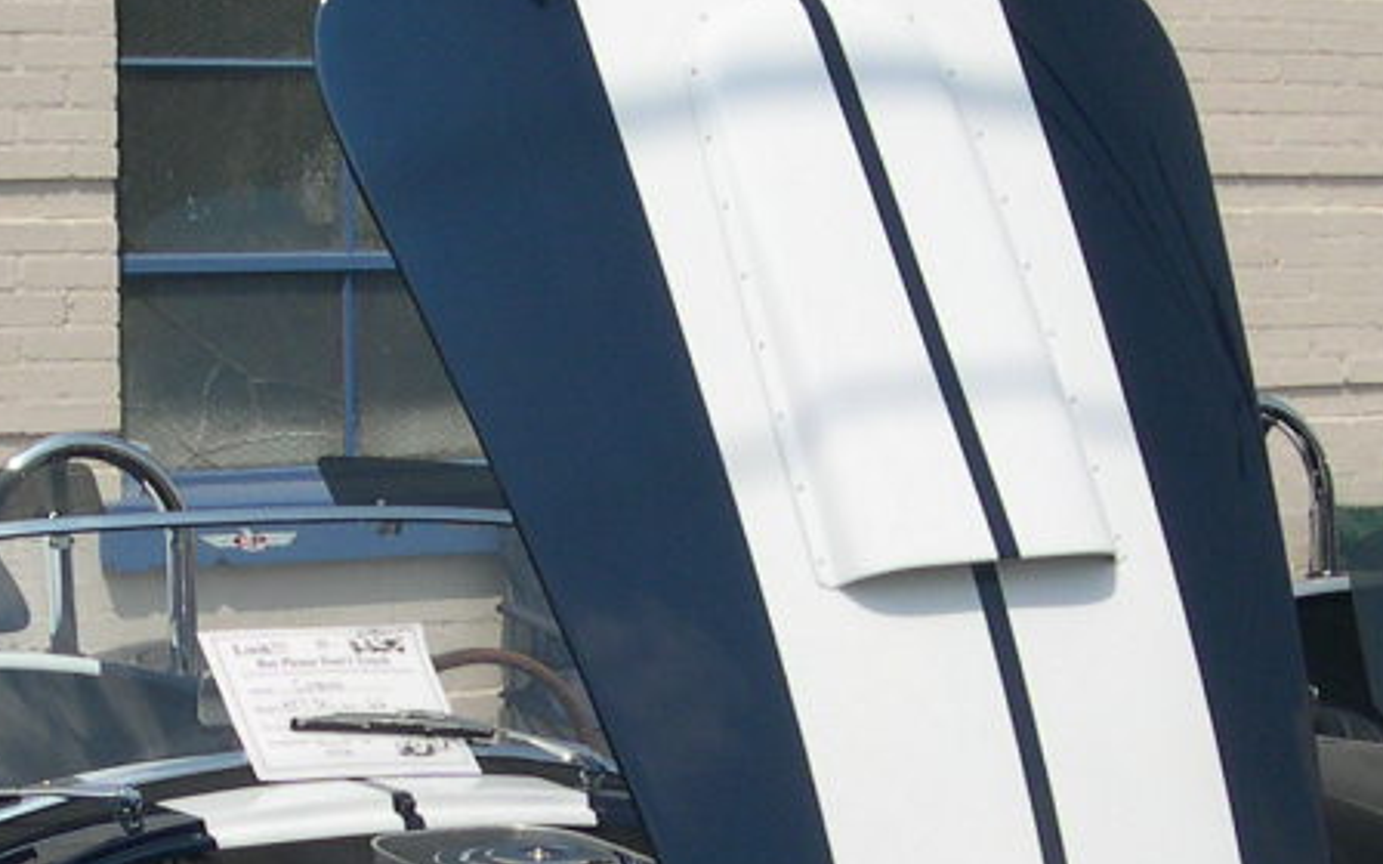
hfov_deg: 18.1
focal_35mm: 115
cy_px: 728
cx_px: 445
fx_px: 4334
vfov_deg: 11.3
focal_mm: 8
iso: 100
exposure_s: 1/416
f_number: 7.6
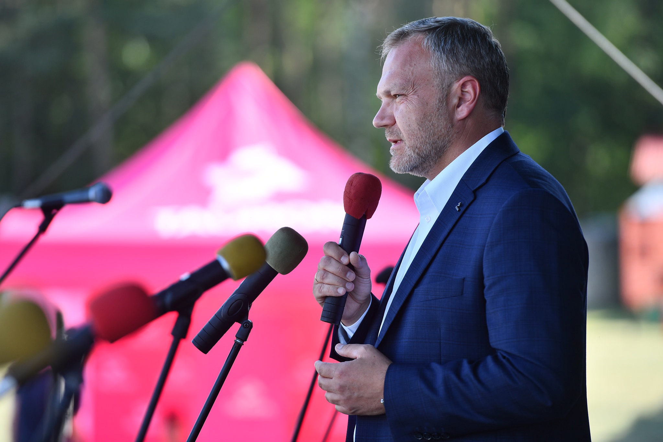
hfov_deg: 10.5
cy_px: 221
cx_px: 332
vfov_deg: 7.0
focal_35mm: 195
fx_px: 3591
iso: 320
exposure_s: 1/1000
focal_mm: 195
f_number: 3.2
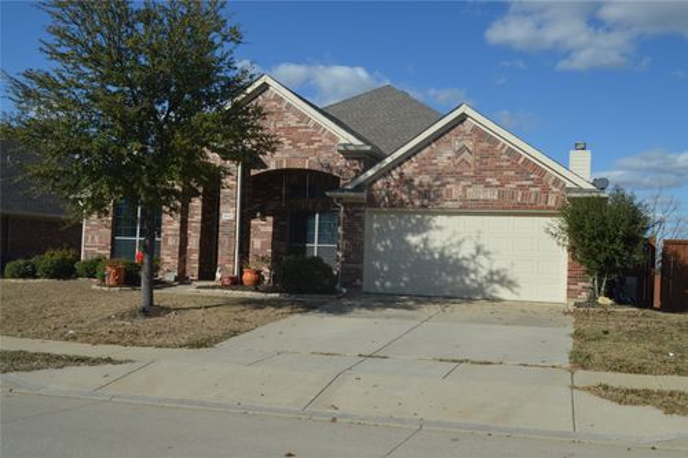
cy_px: 229
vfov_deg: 36.8
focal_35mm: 36
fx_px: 688
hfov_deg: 53.1
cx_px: 344
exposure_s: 1/200
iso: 100
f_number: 7.1
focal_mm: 24
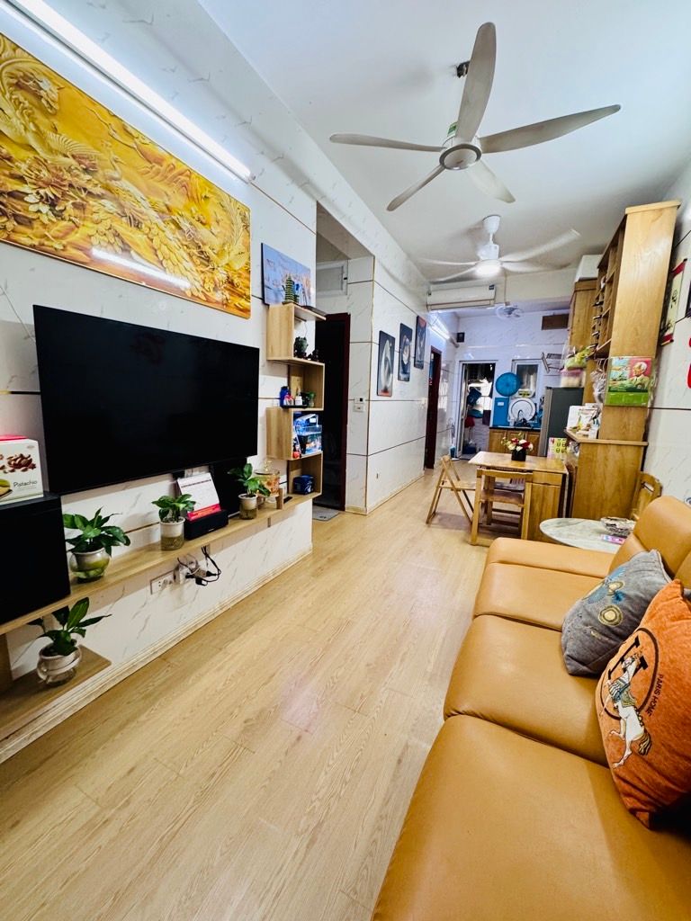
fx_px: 373
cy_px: 460
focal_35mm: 14
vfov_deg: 102.1
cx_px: 346
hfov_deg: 85.7
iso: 250
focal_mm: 2.22
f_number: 2.2
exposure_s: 1/50
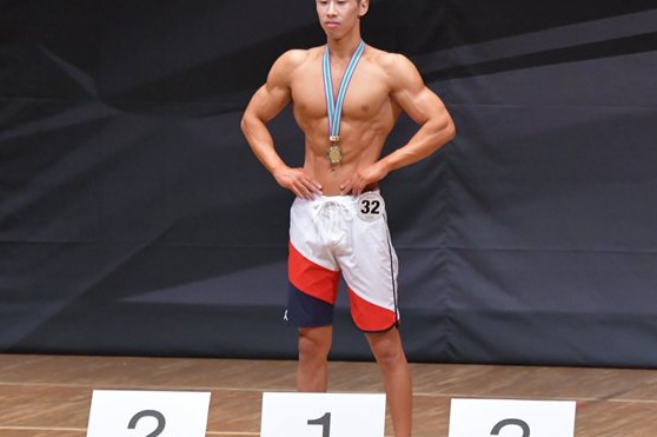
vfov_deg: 3.5
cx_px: 355
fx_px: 7220
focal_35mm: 396
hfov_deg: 5.2
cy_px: 223
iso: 6400
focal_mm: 190
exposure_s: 1/400
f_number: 5.6
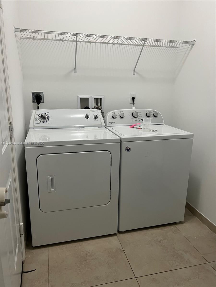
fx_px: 216
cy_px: 144
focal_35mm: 26
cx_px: 108
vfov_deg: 67.3
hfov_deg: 53.1
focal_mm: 5.7
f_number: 1.5
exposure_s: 1/60
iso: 125
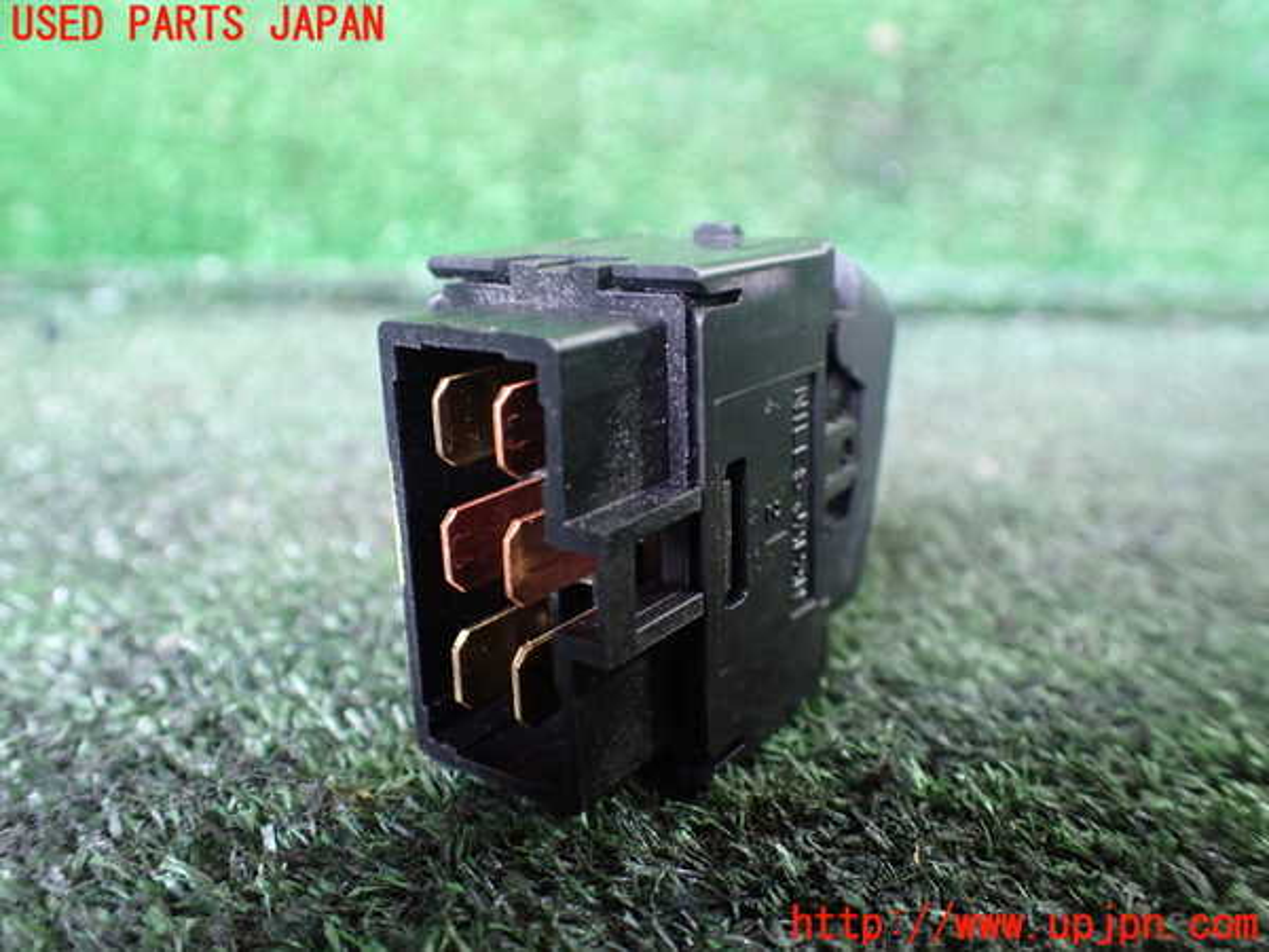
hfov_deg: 60.0
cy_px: 476
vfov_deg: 46.8
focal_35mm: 30
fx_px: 1100
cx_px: 634
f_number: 2.3
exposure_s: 1/30
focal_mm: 5.4
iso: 800
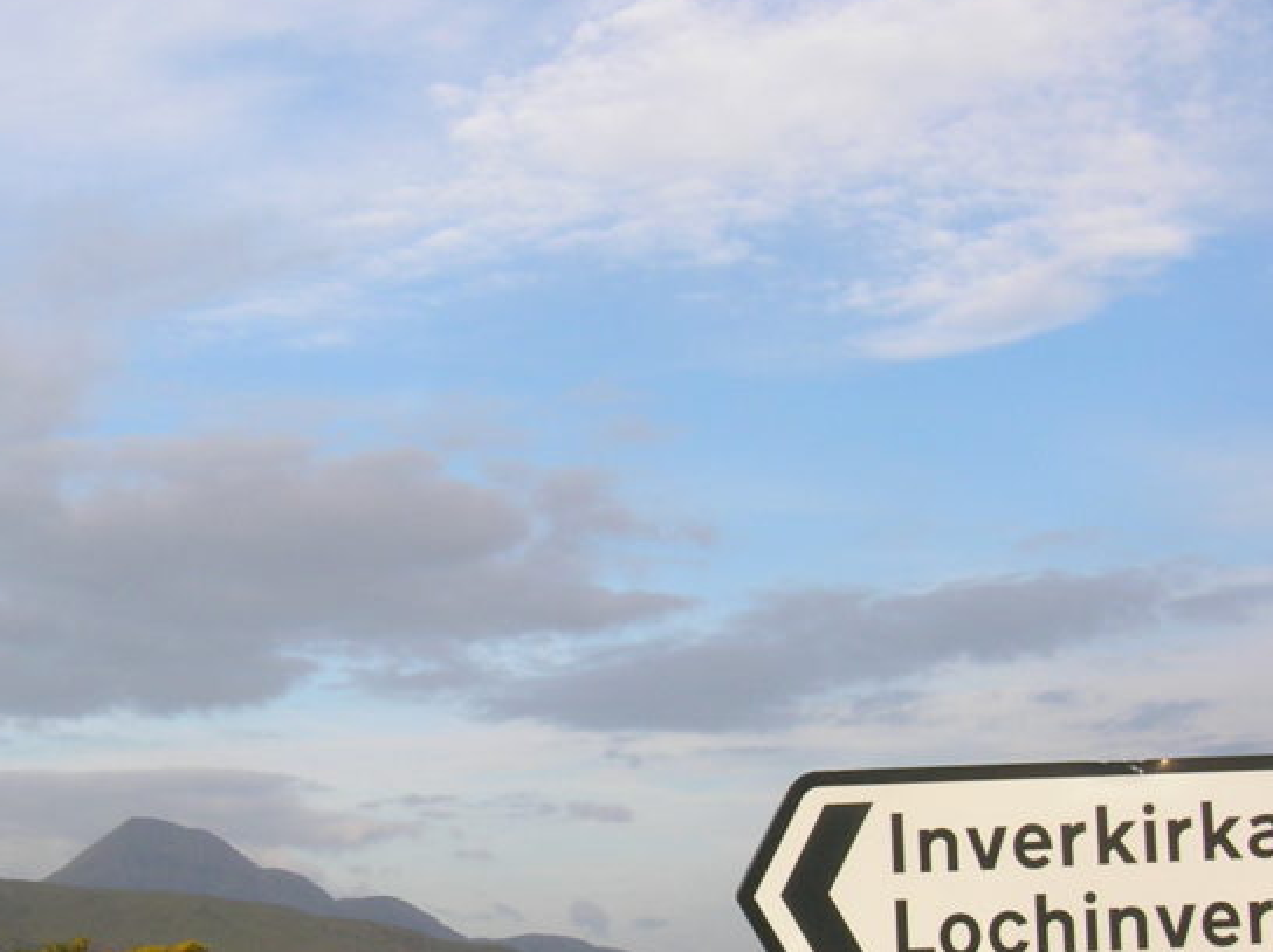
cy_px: 749
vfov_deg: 22.6
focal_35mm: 64
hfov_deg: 30.2
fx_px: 2352
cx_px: 524
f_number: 4.9
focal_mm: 5.7
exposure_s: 1/206
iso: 50
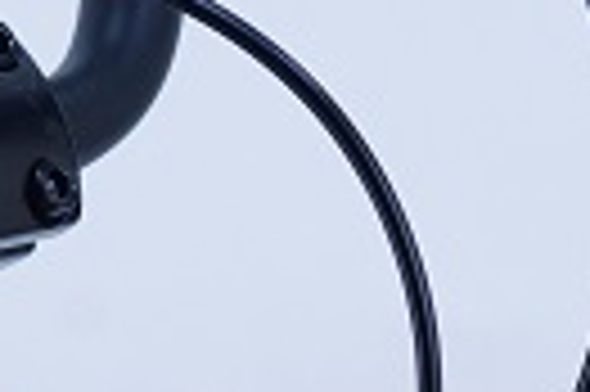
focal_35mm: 488
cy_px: -25
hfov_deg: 4.2
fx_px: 7986
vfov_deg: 2.8
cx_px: -504
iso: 400
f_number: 6.3
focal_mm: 85
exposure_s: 1/50
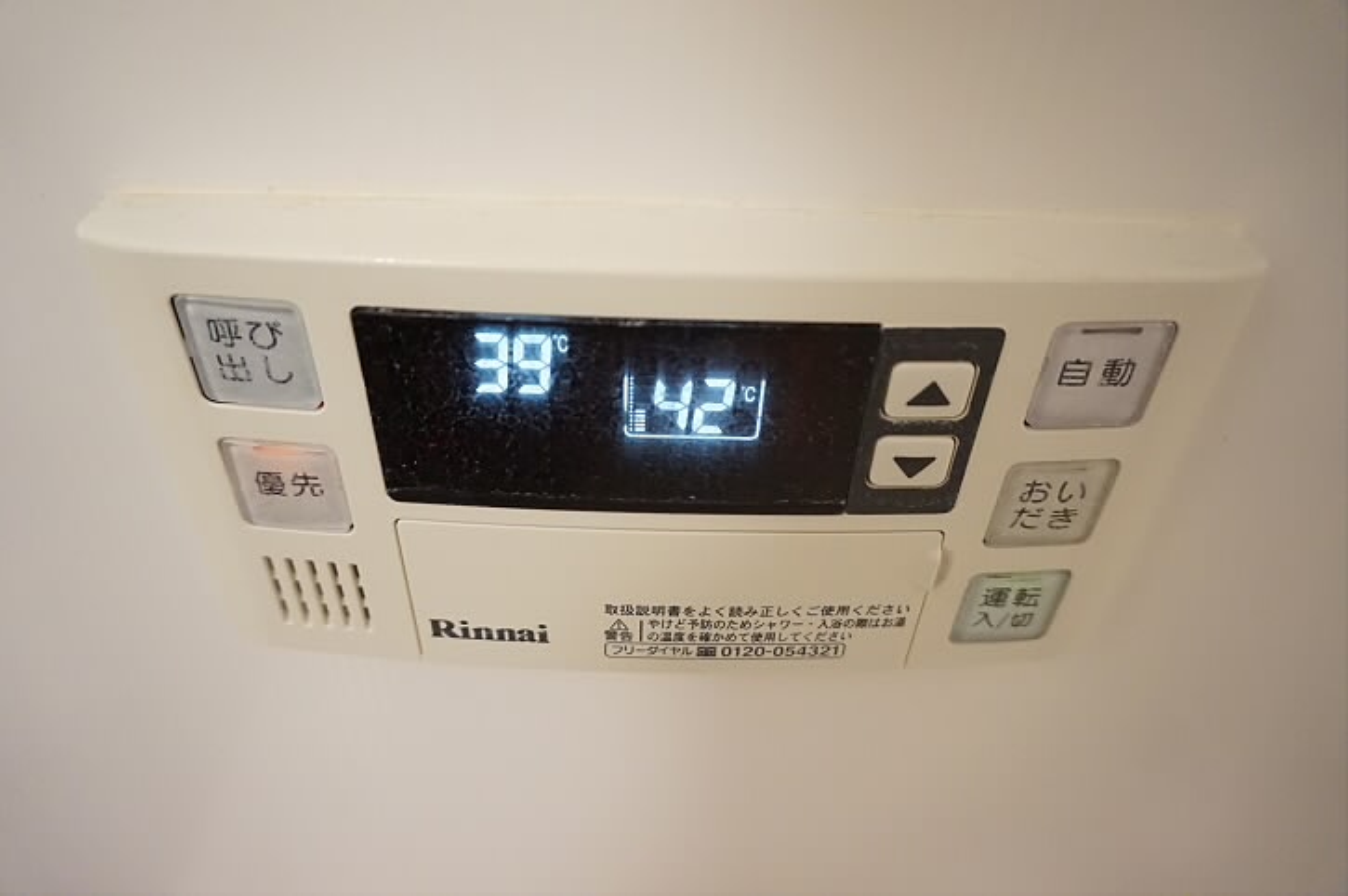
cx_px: 674
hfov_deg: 73.8
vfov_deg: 53.0
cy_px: 448
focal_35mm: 24
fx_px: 898
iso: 3200
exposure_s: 1/160
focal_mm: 16
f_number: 3.5
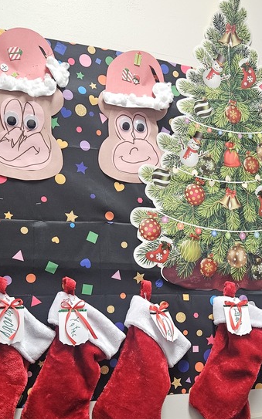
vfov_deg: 42.9
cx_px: 151
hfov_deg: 27.9
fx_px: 526
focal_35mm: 46
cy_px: 280
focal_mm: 5.4
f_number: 1.8
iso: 400
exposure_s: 1/120
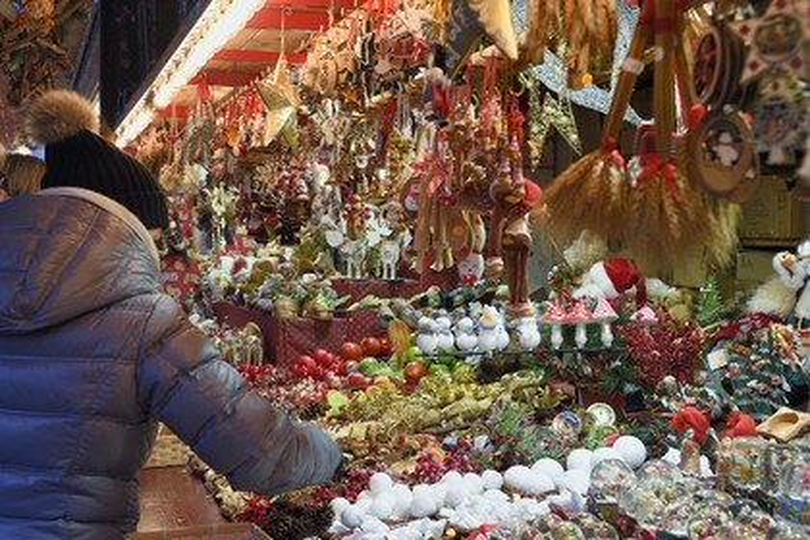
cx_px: 405
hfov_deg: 41.1
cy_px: 270
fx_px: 1080
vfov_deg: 28.1
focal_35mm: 48
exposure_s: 1/30
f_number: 7.1
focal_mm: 48
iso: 800
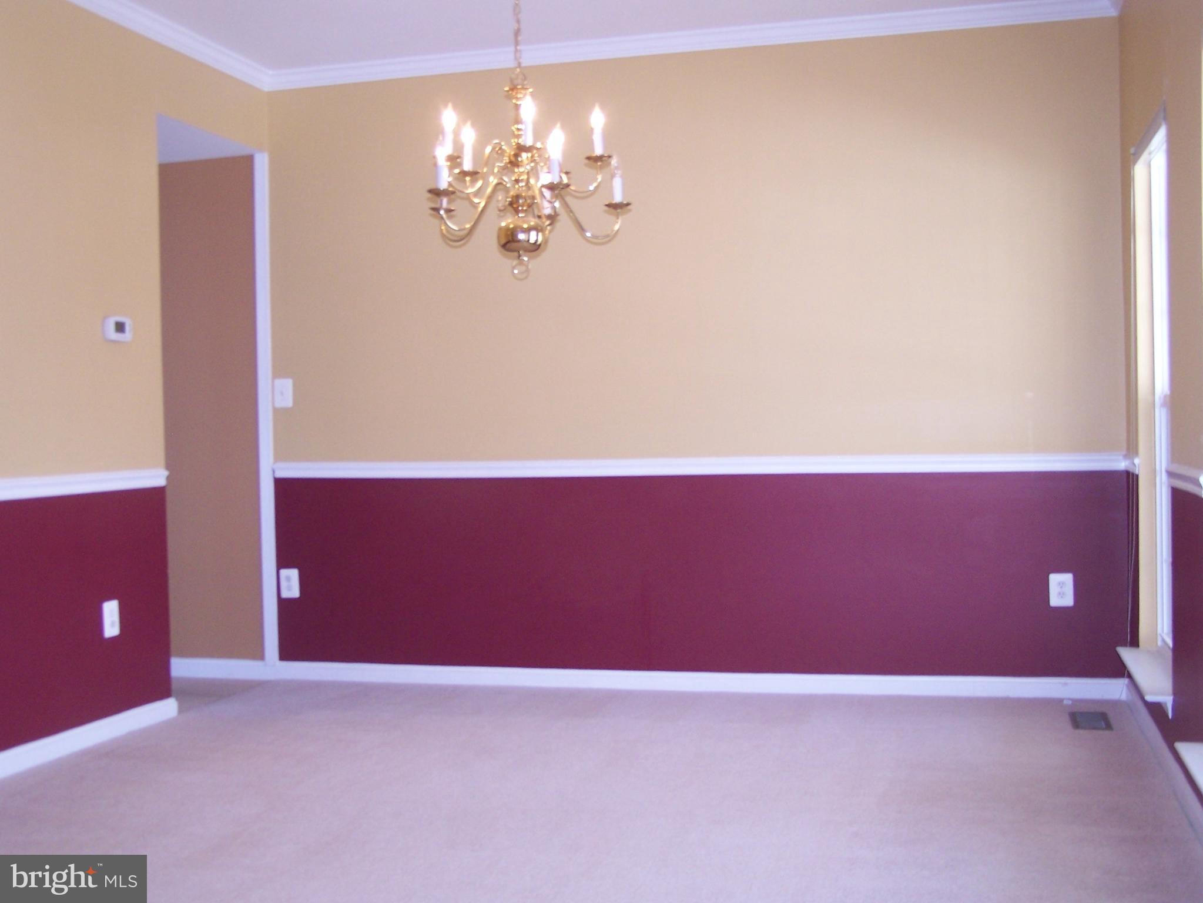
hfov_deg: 43.8
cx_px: 602
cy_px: 452
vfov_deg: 33.6
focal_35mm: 43
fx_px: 1495
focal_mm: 7.1
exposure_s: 1/60
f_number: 2.9
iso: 140
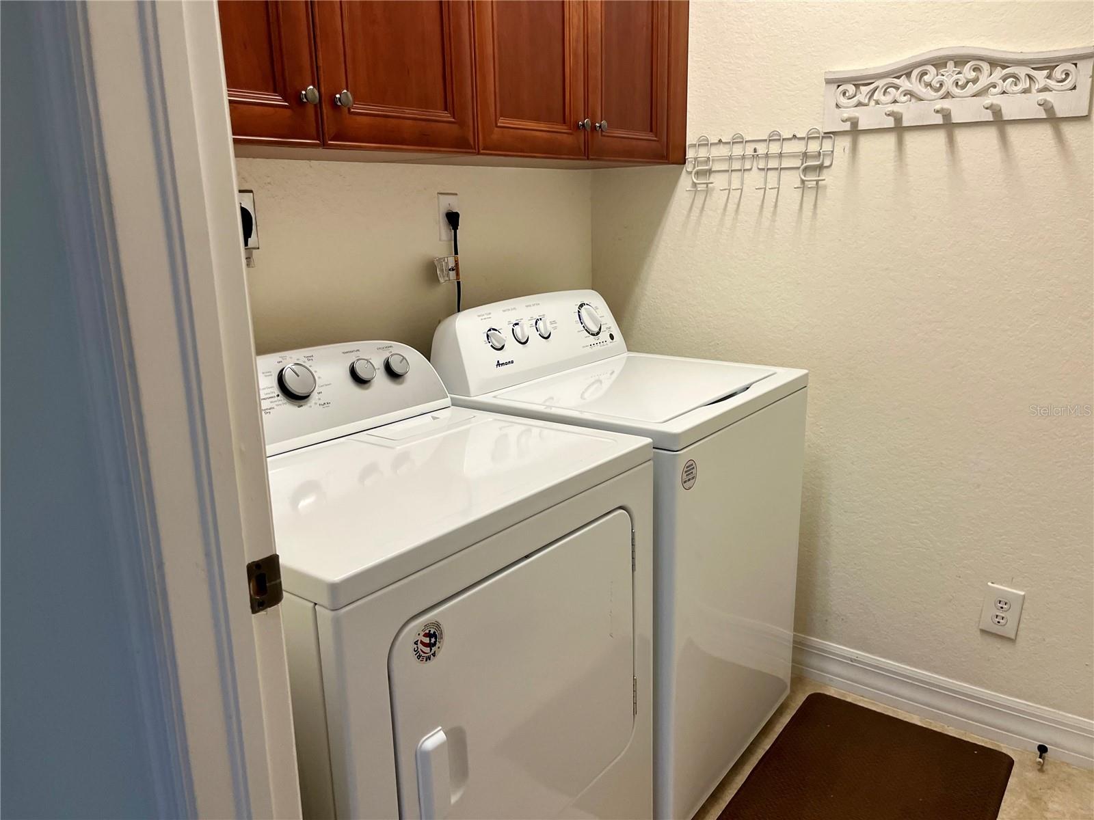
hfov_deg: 67.3
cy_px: 410
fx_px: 822
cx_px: 547
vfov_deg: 53.1
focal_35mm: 26
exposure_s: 1/120
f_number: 1.6
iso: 125
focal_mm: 5.1
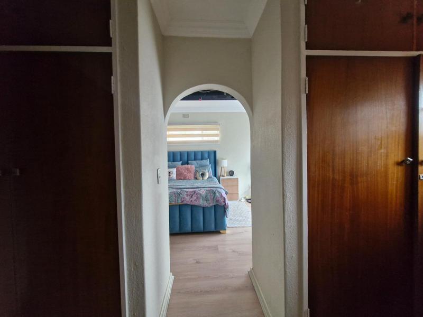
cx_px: 212
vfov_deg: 89.9
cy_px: 158
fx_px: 159
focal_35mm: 13
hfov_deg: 106.2
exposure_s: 1/33
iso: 400
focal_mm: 1.74
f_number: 2.2
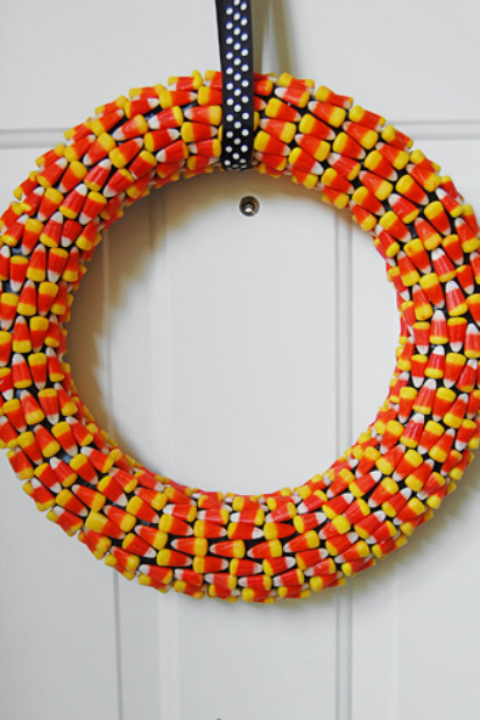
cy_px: 360
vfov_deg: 53.1
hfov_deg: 36.9
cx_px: 240
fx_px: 720
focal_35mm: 36
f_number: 6.3
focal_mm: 24
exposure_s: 1/10
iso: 400
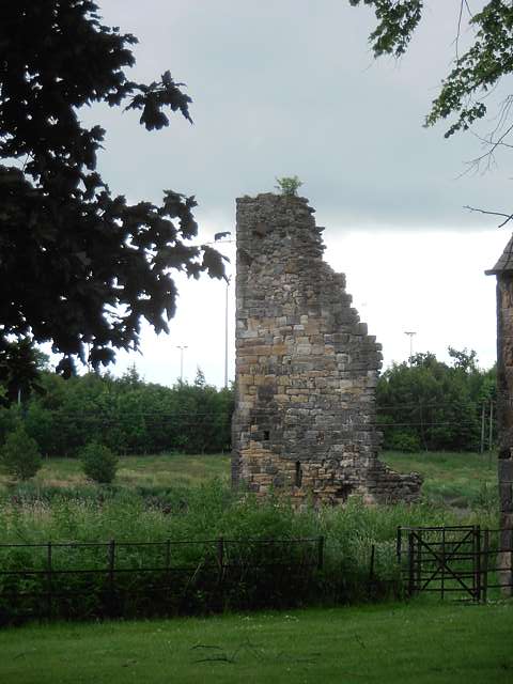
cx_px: 256
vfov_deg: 11.9
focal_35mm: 166
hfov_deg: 8.9
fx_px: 3280
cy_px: 342
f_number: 5.9
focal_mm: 29.44
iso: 80
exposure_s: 1/125
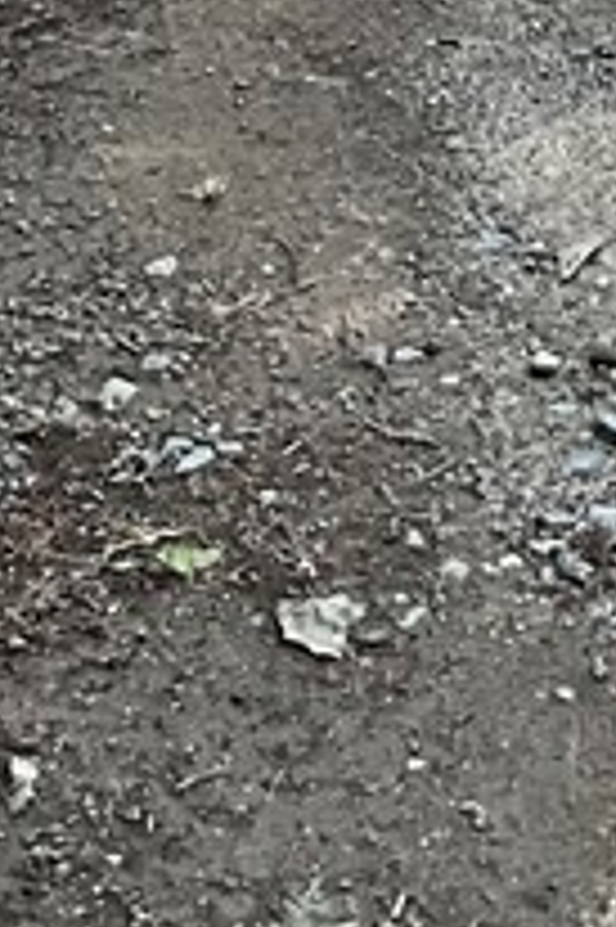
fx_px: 3856
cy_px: -590
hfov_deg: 9.1
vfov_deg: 12.8
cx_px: 553
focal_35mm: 150
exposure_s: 1/110
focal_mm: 3
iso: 64
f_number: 1.8
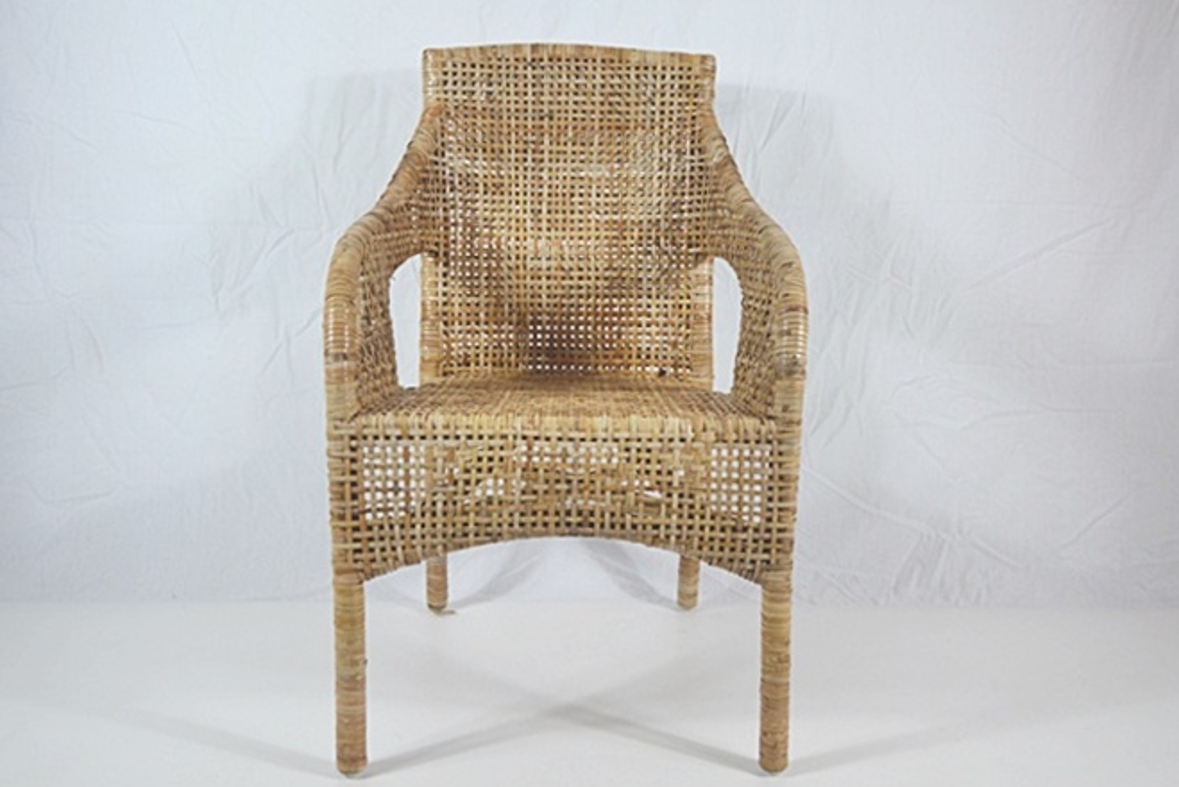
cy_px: 382
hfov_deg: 54.4
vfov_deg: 37.9
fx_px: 1147
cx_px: 610
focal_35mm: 35
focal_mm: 22
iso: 400
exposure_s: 1/80
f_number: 4.5
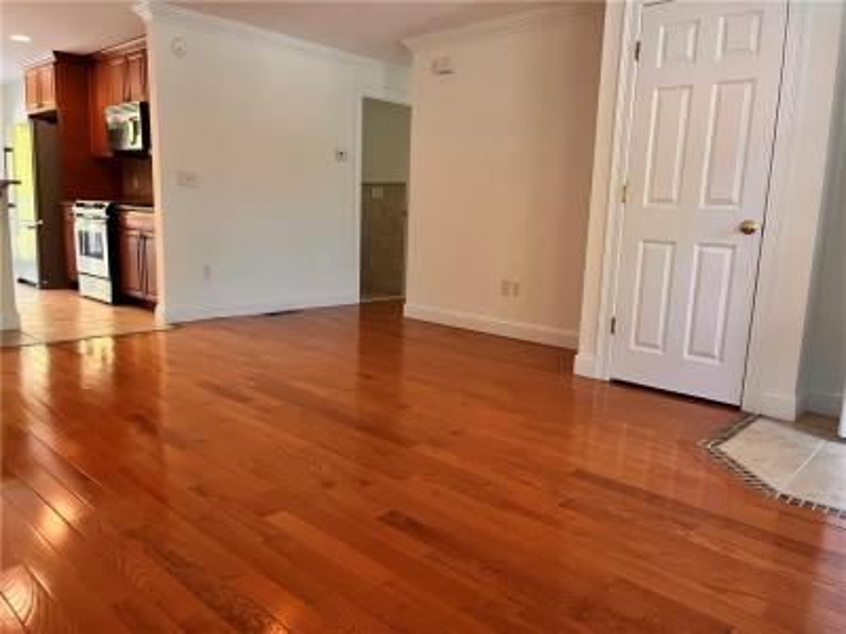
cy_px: 317
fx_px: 635
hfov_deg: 67.3
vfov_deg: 53.1
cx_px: 423
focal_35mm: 26
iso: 400
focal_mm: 5.1
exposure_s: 1/60
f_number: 1.6
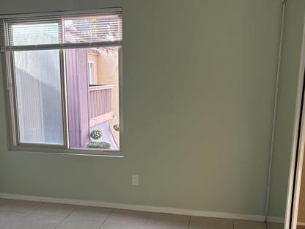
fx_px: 352
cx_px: 117
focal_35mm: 40
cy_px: 147
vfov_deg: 35.7
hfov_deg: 46.4
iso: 125
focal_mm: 5.96
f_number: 1.6
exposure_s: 1/122
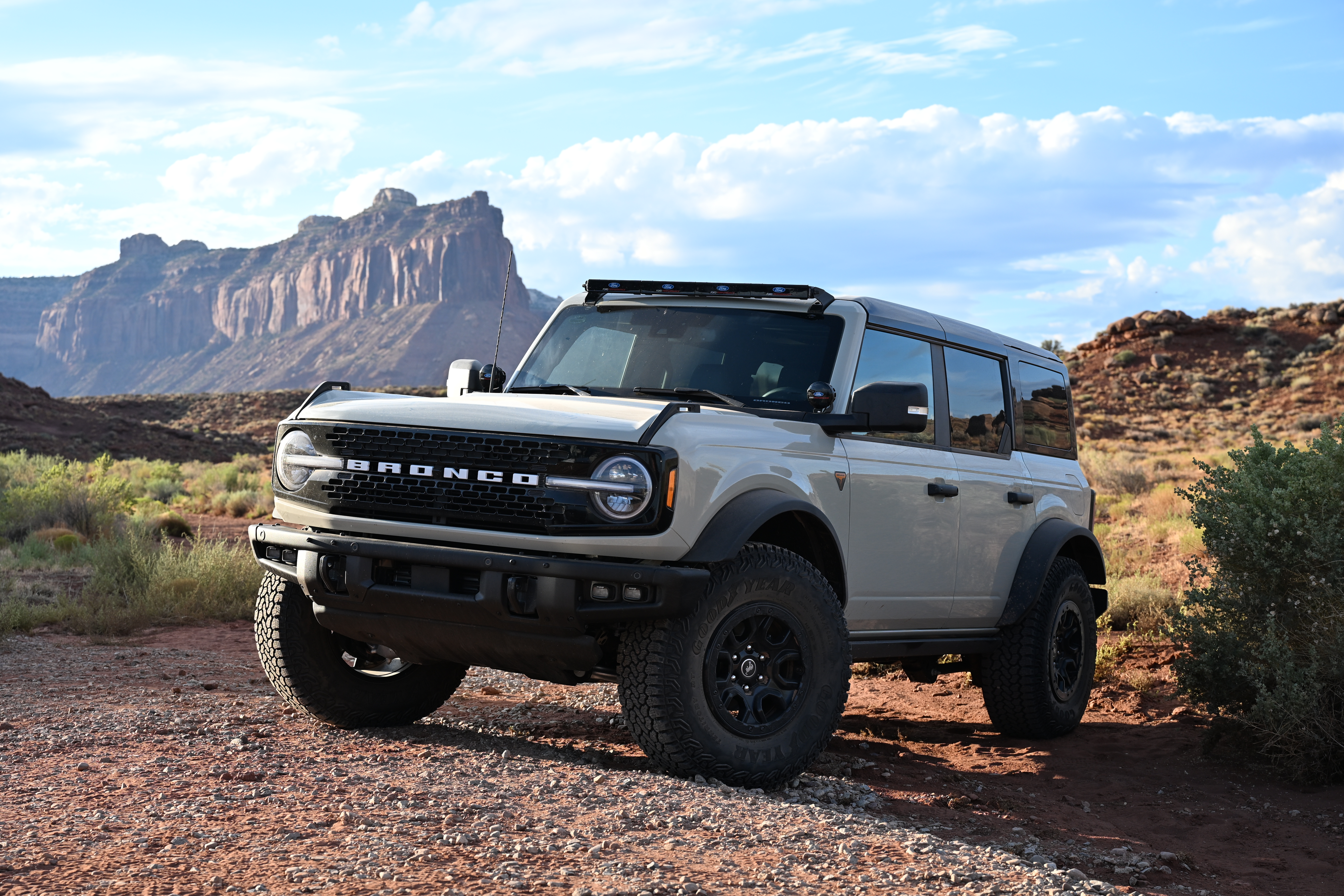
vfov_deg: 23.8
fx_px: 2128
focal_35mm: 57
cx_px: 672
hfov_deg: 35.1
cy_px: 448
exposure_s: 1/500
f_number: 5.6
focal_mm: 57
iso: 200
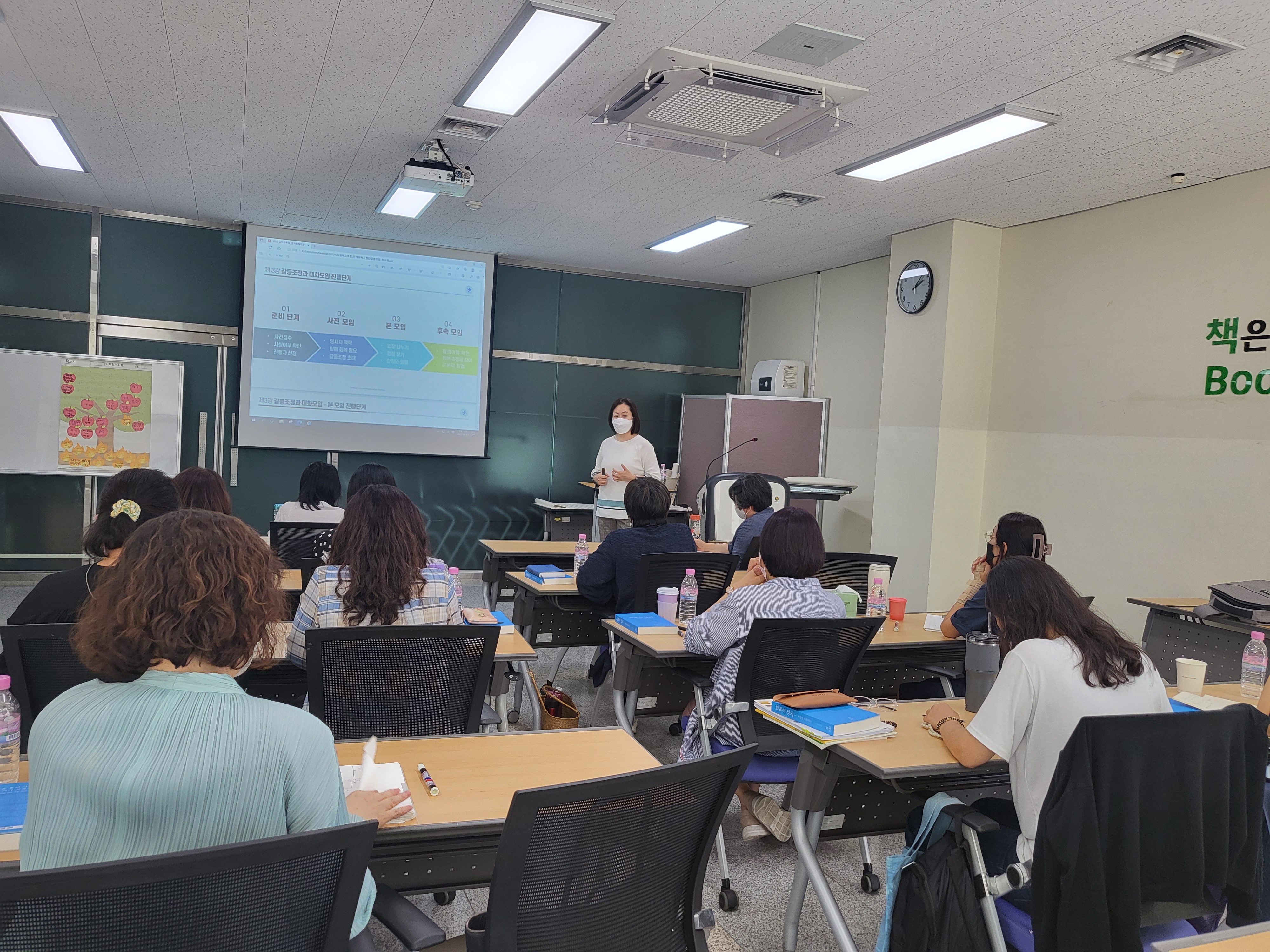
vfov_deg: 53.1
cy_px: 476
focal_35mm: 26
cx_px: 635
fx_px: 954
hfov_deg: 67.3
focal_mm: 4.25
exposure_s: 1/120
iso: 50
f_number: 1.8
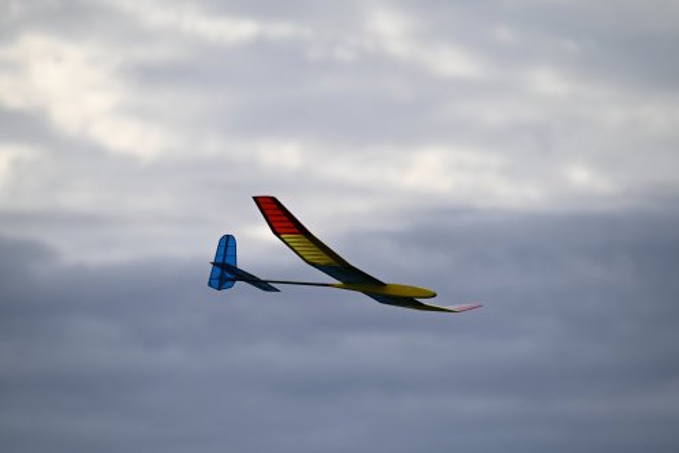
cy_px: 226
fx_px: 7549
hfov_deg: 5.2
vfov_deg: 3.4
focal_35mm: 400
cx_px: 340
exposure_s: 1/4000
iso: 640
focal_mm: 400
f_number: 8
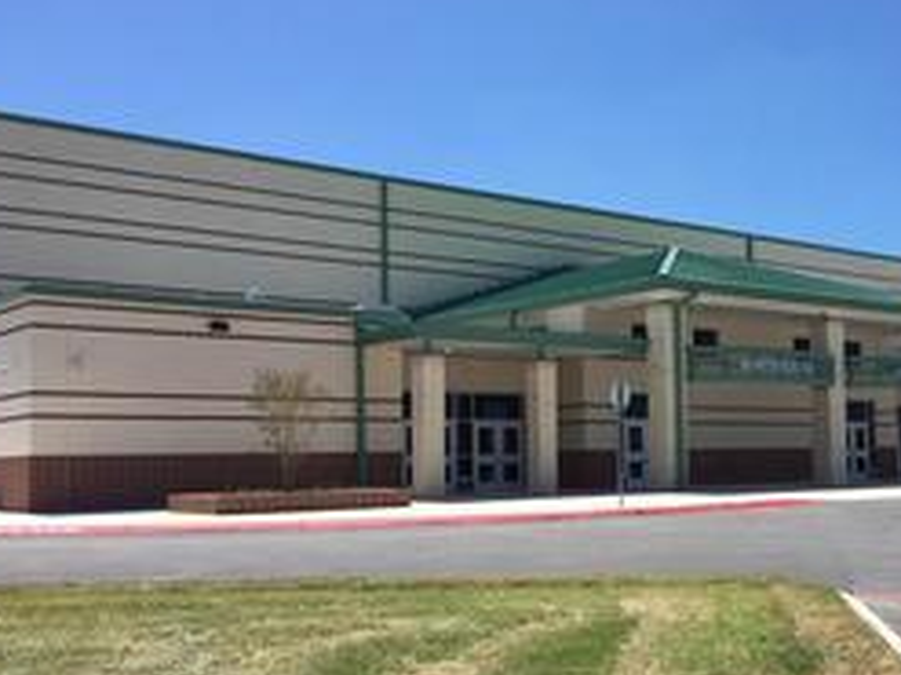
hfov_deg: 39.3
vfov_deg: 30.8
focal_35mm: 47
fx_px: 1223
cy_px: 390
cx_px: 678
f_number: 2.2
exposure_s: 1/1980
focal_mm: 4.15
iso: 32
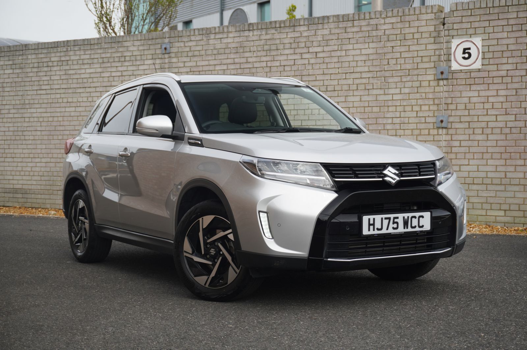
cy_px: 175
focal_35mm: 58
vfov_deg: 23.1
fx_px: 856
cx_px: 264
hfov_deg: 34.2
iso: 100
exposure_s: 1/160
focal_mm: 39
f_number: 5.6
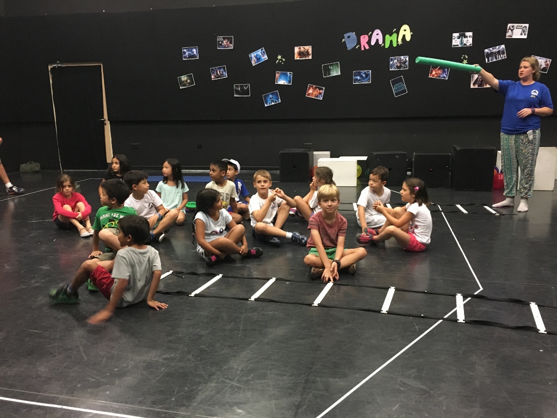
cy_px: 209
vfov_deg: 48.2
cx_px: 278
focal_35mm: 29
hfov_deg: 61.7
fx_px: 467
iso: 200
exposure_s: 1/17
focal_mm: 4.15
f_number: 2.2
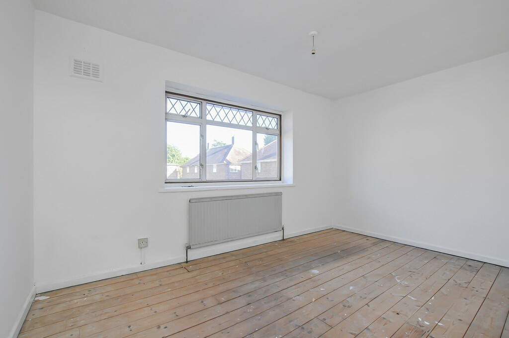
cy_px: 169
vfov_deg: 77.2
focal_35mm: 15
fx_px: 212
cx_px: 254
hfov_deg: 100.5
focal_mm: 10
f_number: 11
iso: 250
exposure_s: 1/15
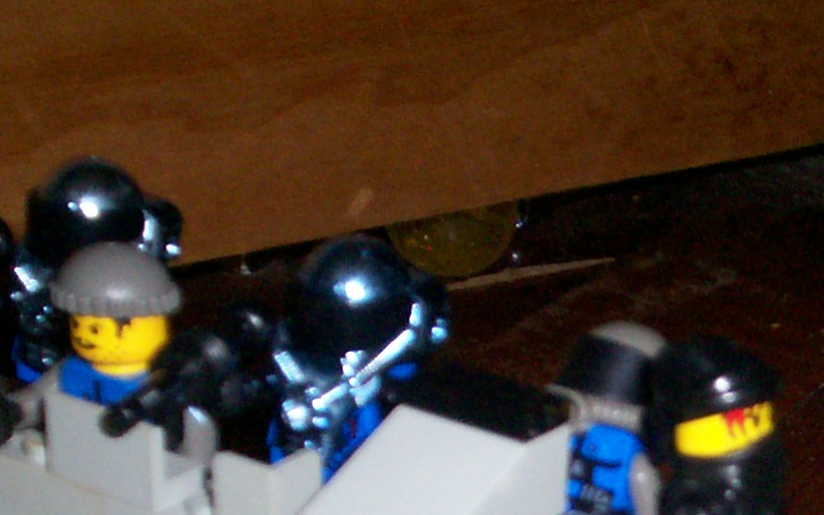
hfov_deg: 18.9
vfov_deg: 11.8
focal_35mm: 107
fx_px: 2403
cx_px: 823
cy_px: 718
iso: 140
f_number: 4.5
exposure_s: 1/64
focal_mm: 5.9
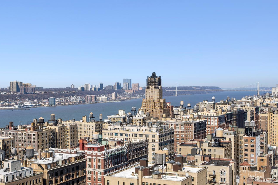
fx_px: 463
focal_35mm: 60
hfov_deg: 33.2
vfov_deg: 22.6
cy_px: 107
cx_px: 98
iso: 100
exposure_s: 1/100
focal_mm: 40
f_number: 16
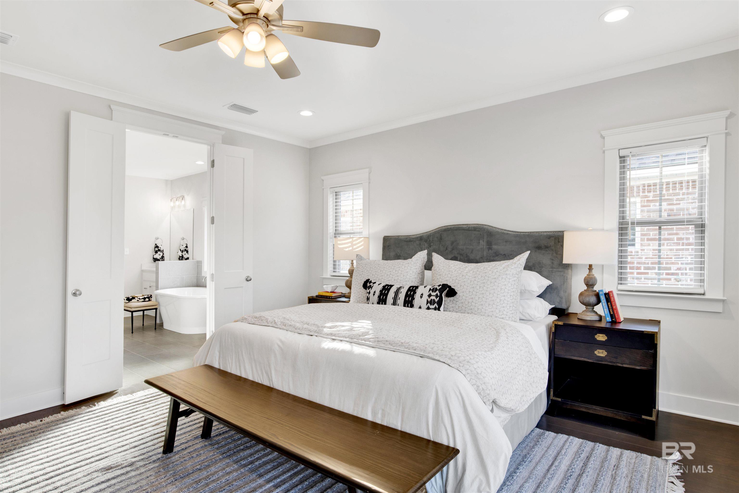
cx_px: 370
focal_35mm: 18
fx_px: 369
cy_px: 246
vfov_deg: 67.4
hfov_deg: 90.0
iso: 200
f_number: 11
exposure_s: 1/15
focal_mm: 18
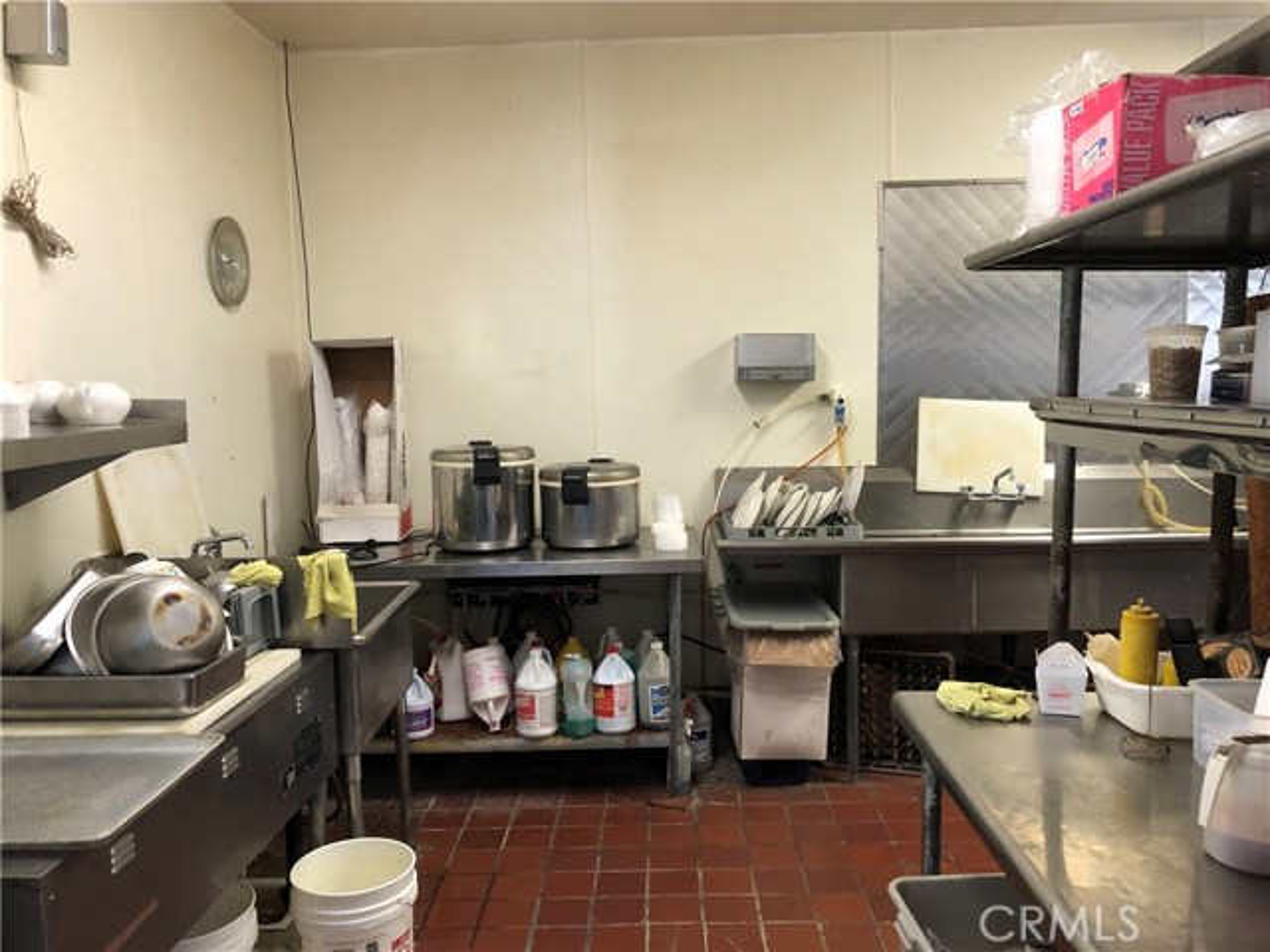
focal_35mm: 28
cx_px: 635
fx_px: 1027
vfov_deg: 49.7
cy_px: 476
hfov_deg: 63.4
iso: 50
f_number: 1.8
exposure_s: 1/15
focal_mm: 3.99
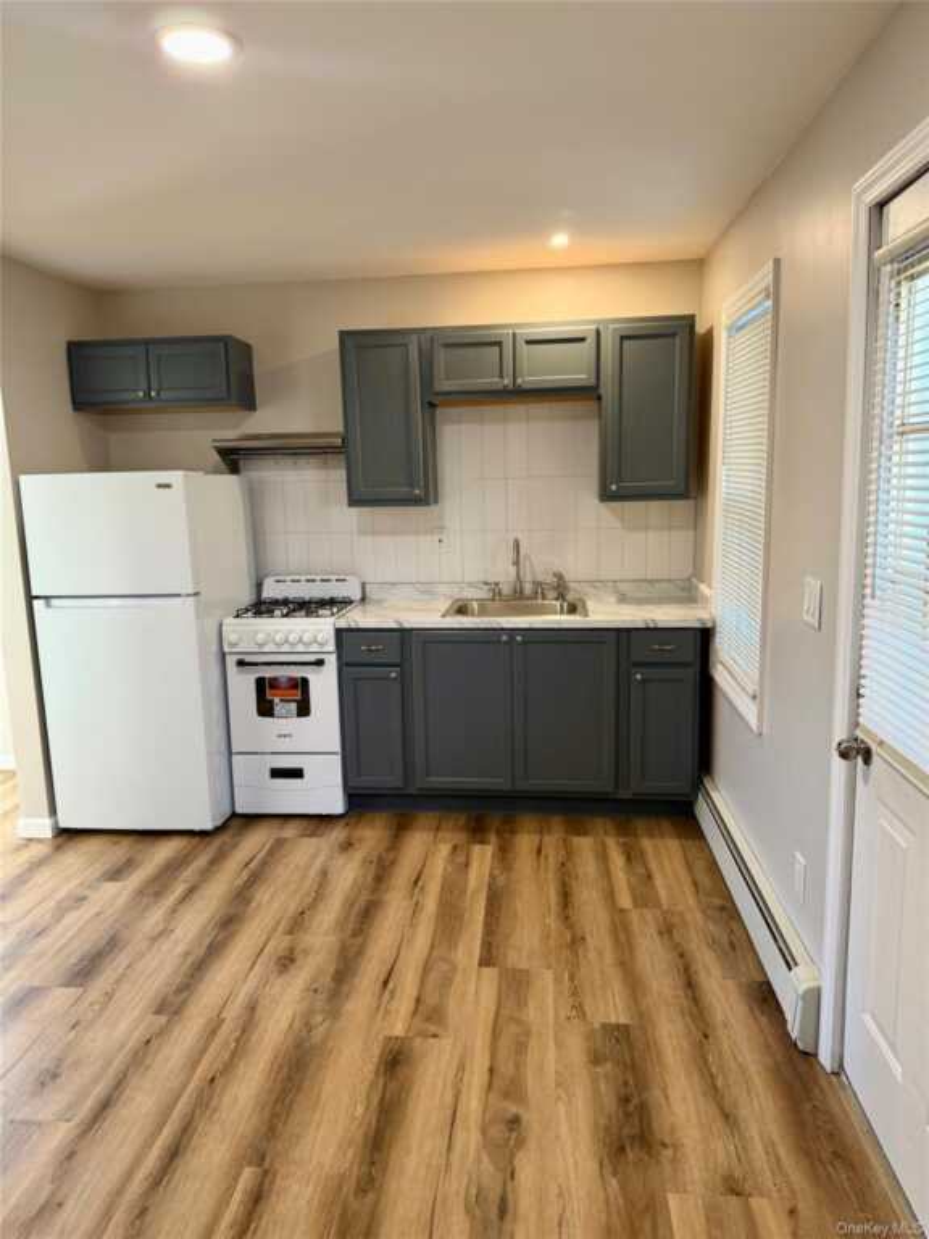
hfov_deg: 56.8
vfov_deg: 71.6
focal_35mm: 24
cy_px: 620
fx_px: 859
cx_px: 464
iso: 125
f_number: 1.78
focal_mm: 6.76
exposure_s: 1/60
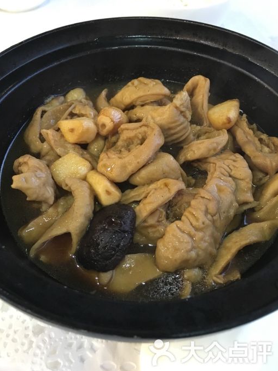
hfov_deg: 46.8
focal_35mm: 30
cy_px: 189
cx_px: 143
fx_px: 321
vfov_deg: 60.0
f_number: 2.2
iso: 200
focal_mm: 4.15
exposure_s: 1/25
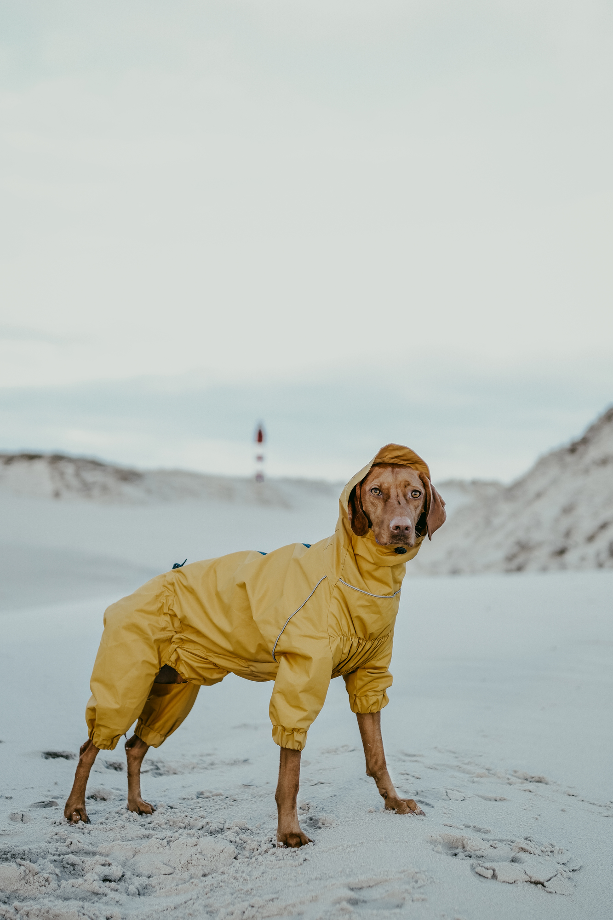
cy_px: 460
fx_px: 1149
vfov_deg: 43.6
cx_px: 306
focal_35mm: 45
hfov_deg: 29.9
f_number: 1.6
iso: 400
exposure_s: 1/2500
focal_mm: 30
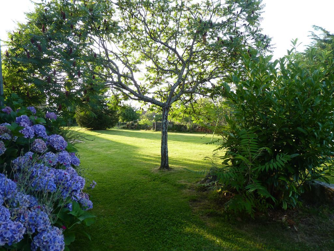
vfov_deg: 51.4
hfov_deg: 65.3
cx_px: 167
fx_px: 261
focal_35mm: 27
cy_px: 126
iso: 80
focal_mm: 4.8
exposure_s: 1/100
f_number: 2.8
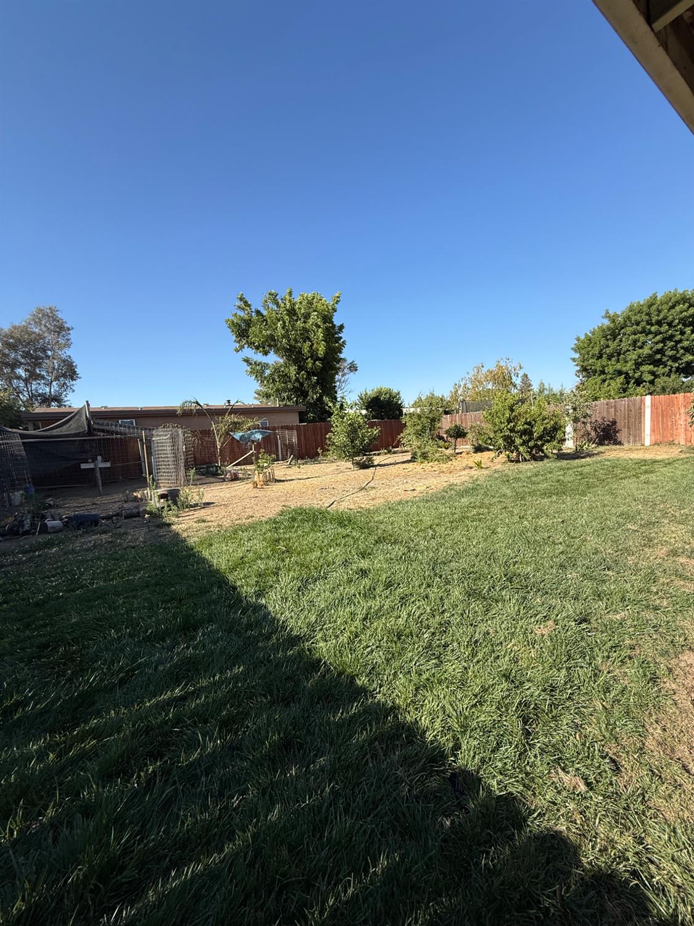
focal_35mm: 14
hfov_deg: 85.7
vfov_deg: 102.1
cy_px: 463
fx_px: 374
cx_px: 347
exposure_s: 1/1399
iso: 50
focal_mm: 2.22
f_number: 2.2
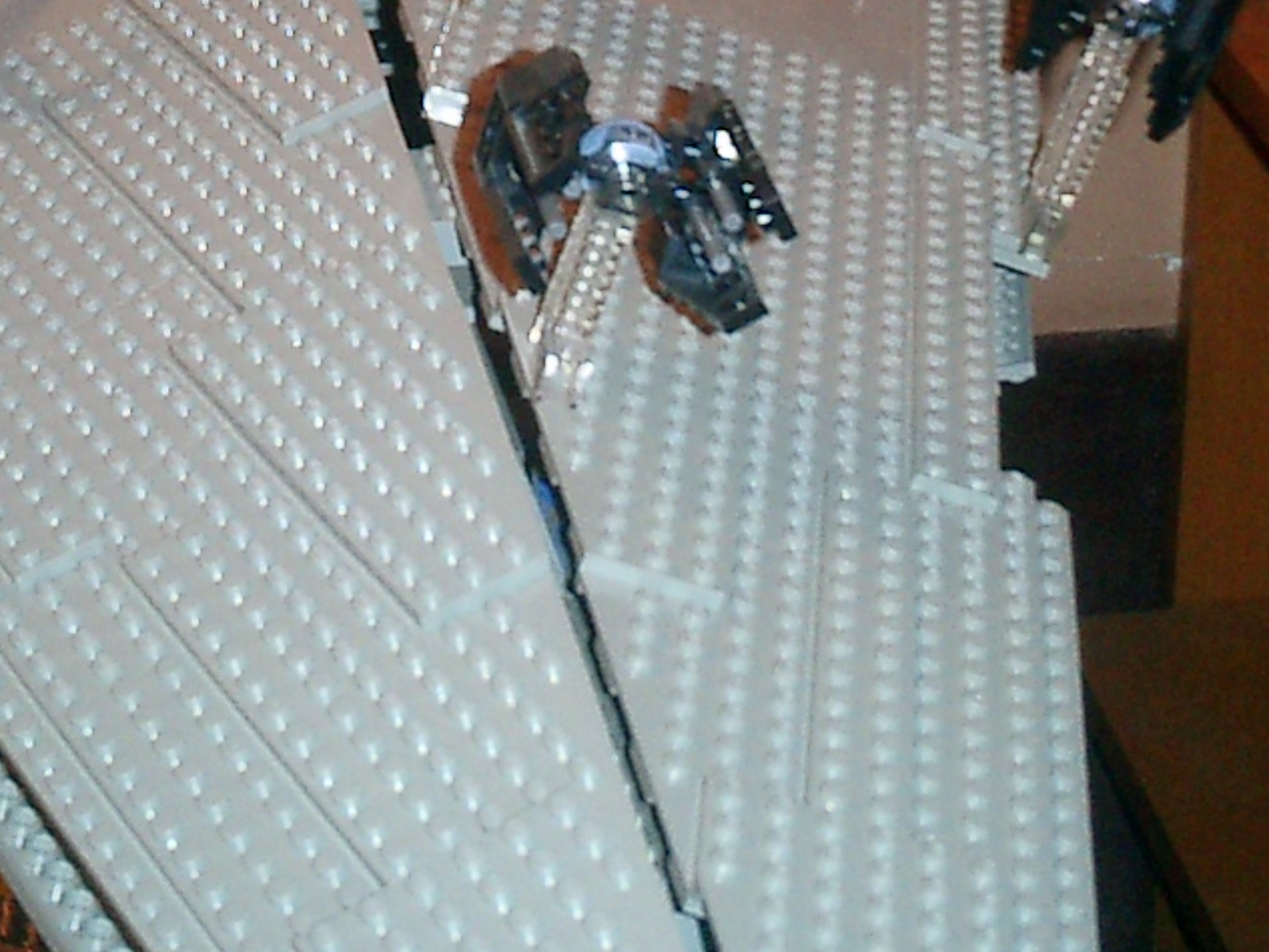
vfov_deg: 15.6
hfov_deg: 21.5
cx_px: 461
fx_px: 3337
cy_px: -198
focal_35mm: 91
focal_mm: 7.5
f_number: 3.2
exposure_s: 1/30
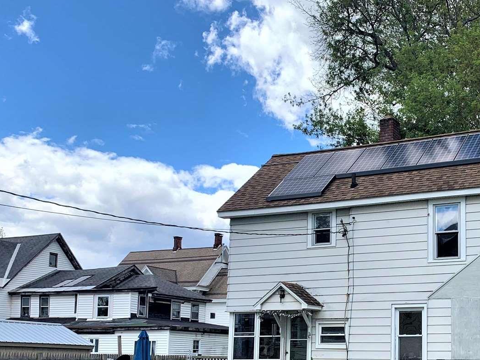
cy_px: 287
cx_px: 382
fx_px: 707
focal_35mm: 51
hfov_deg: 36.3
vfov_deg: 28.0
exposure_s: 1/1610
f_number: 1.8
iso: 25
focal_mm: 4.25
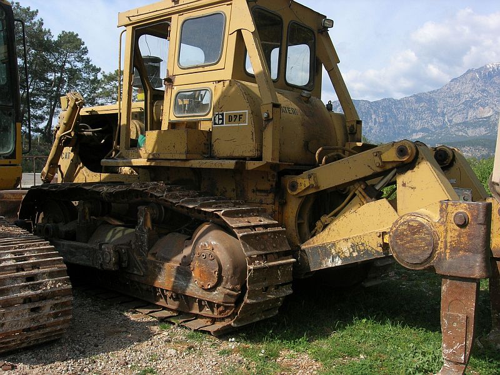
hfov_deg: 49.0
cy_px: 188
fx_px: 549
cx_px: 250
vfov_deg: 37.7
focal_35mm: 38
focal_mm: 7.8
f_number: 4.8
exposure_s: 1/510
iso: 64
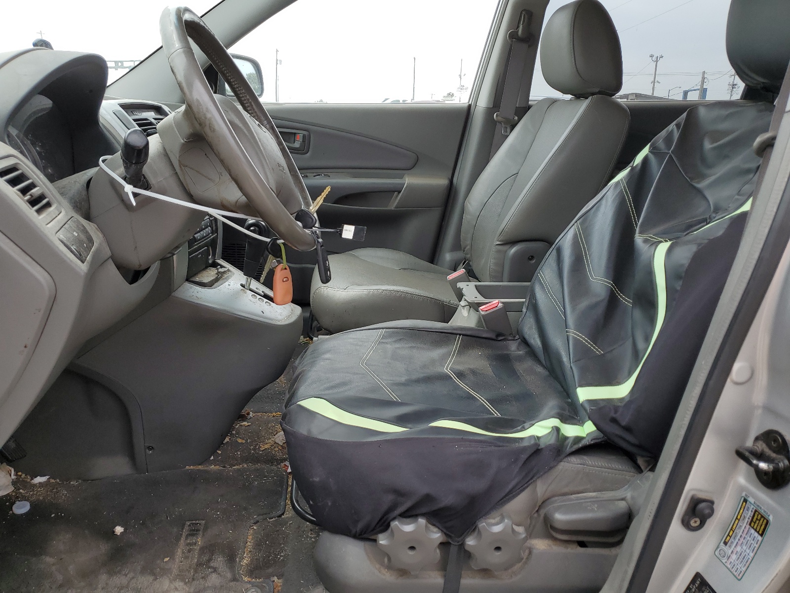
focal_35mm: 26
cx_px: 395
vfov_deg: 53.1
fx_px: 593
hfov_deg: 67.3
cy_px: 296
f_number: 1.5
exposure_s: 1/556
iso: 50
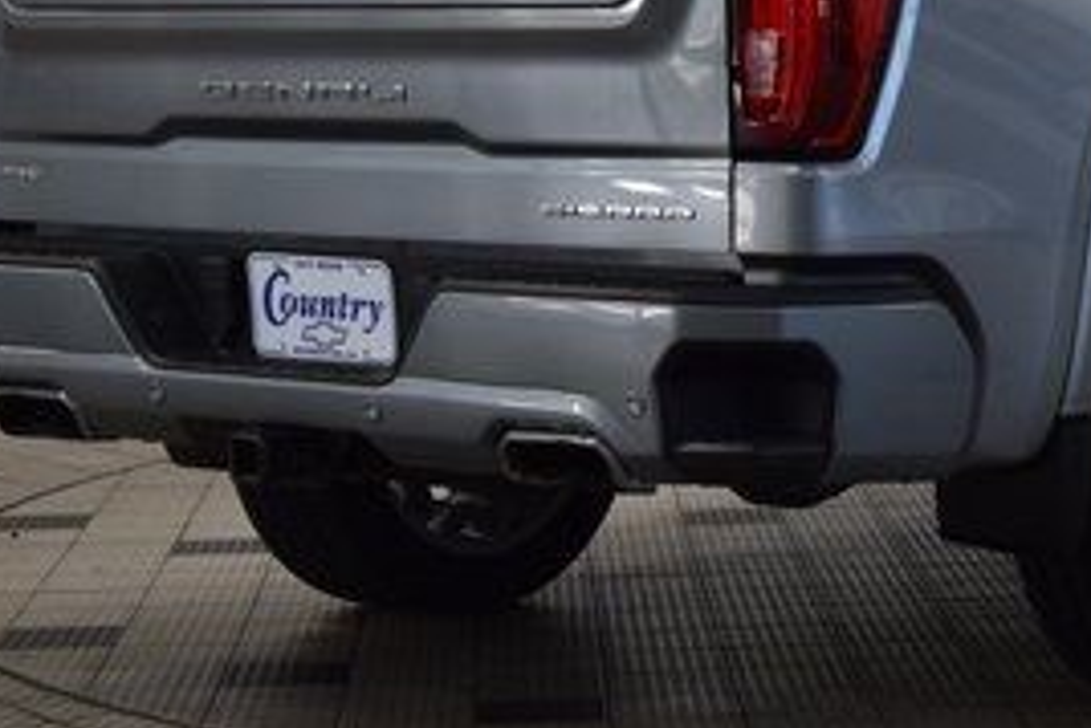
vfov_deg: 10.9
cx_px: 1079
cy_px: 116
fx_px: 3796
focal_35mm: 125
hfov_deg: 16.0
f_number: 8
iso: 1250
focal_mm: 35
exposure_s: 1/60
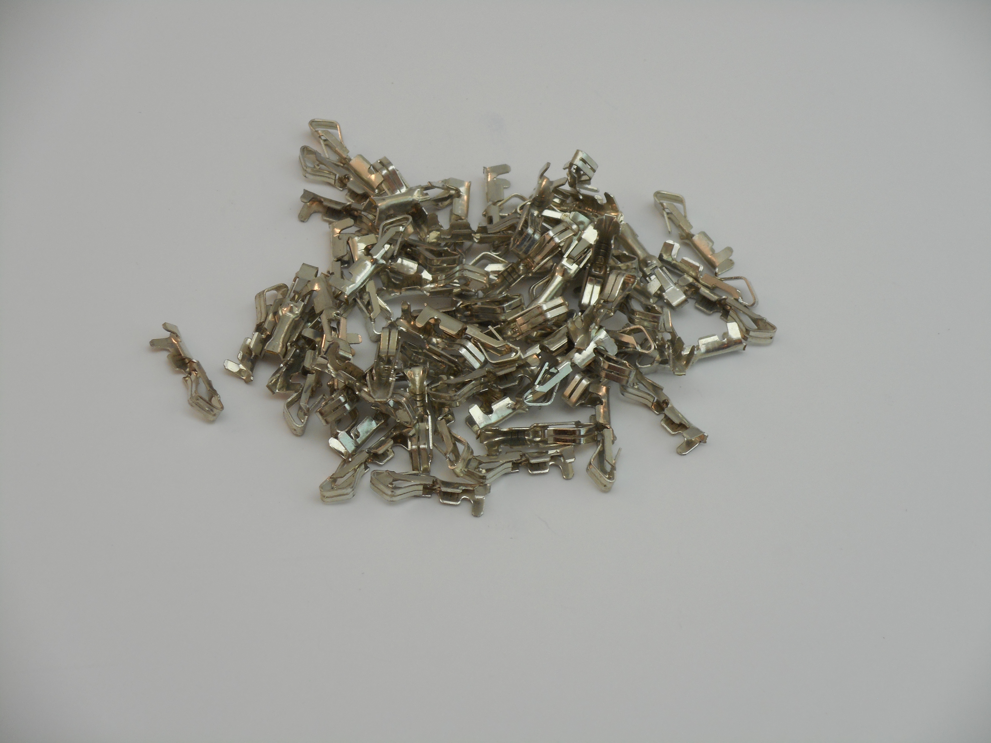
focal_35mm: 102
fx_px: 2920
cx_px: 496
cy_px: 372
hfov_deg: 19.3
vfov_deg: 14.5
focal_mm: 18.2
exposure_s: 1/60
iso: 110
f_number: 5.8
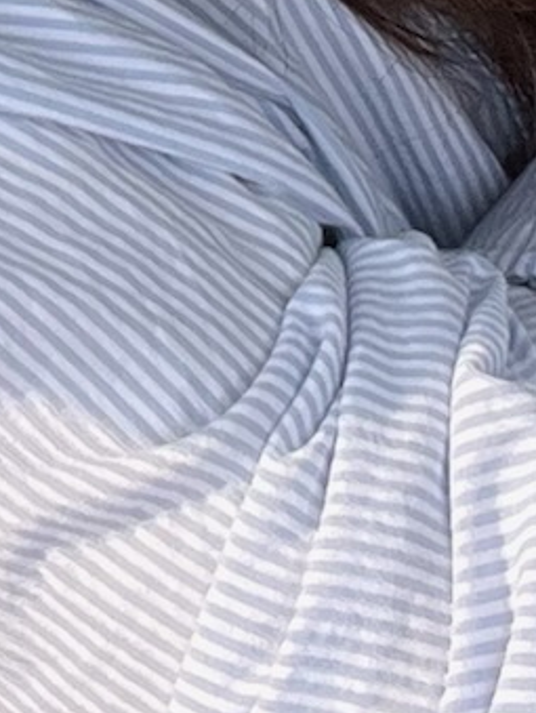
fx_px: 3730
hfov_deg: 7.8
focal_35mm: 181
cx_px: -549
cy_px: -696
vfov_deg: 10.1
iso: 32
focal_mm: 2.71
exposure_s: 1/283
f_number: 2.2
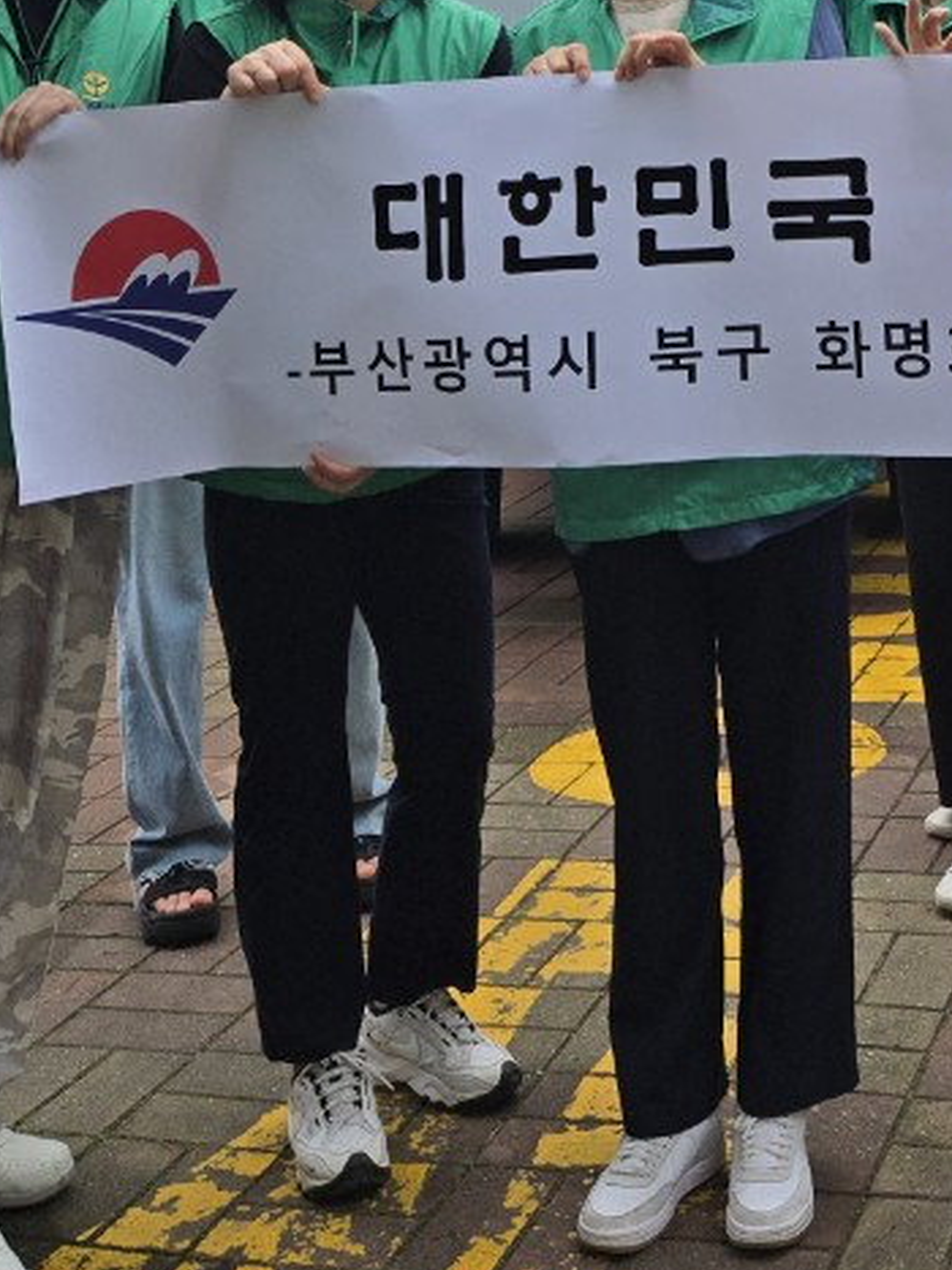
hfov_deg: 22.6
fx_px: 2311
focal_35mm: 63
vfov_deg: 27.1
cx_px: 898
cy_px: -256
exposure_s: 1/2859
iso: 80
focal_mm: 5.4
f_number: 1.8
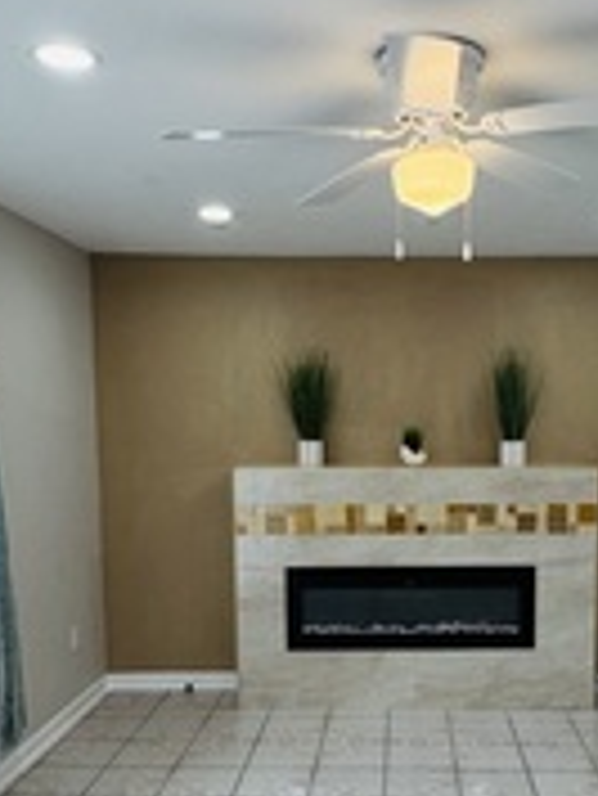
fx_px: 874
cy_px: 513
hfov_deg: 37.5
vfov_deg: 48.3
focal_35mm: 38
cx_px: 382
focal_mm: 2.22
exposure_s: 1/120
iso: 125
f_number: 2.2
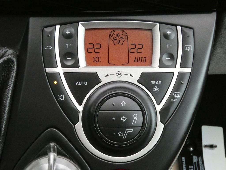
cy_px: 85
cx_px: 113
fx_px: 300
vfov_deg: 31.5
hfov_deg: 41.2
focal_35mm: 46
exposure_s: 1/80
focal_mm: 8.2
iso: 1000
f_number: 5.6
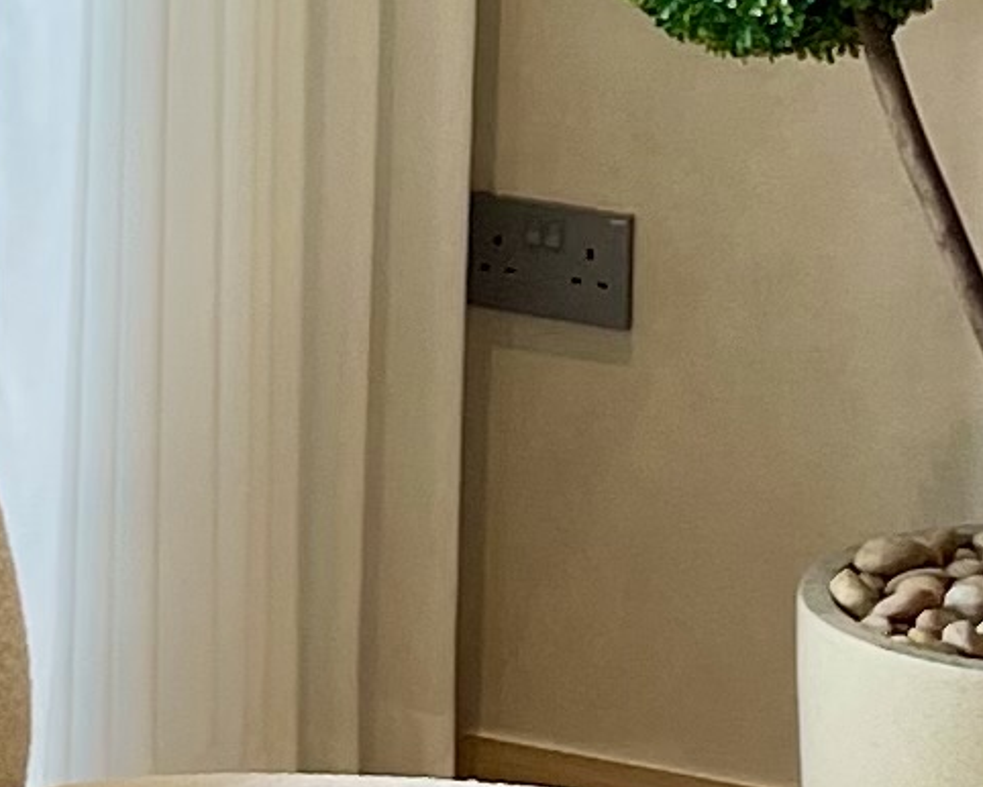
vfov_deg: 7.2
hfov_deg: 9.5
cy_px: -987
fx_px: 5937
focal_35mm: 204
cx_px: 451
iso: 80
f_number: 1.6
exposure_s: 1/120
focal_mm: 5.1
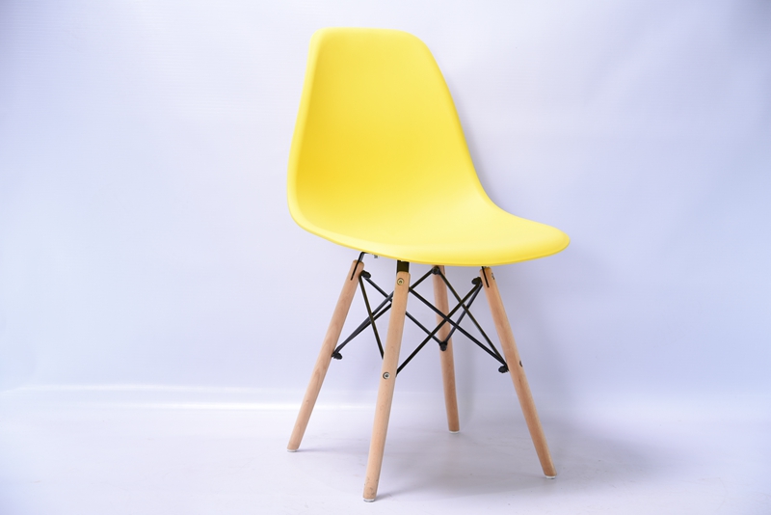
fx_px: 1393
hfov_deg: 30.9
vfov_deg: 20.9
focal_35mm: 65
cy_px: 258
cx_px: 386
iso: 125
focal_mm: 65
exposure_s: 1/60
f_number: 4.5
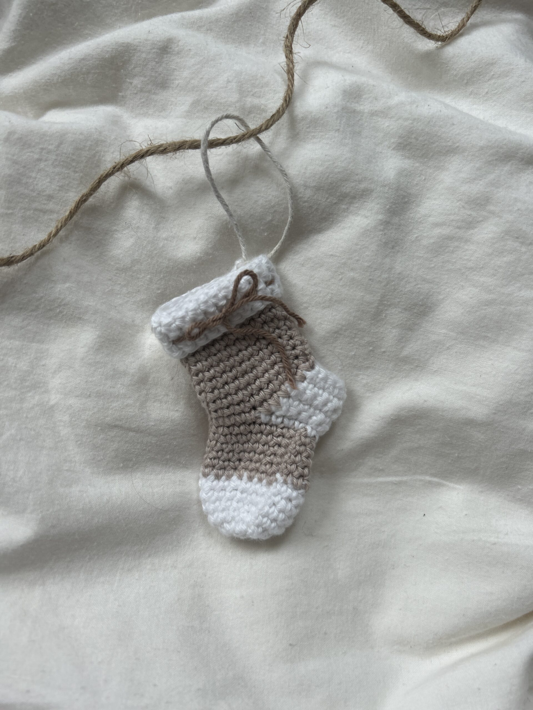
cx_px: 266
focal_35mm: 26
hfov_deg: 53.1
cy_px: 355
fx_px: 534
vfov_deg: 67.3
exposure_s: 1/121
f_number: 1.5
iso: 50
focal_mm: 5.7
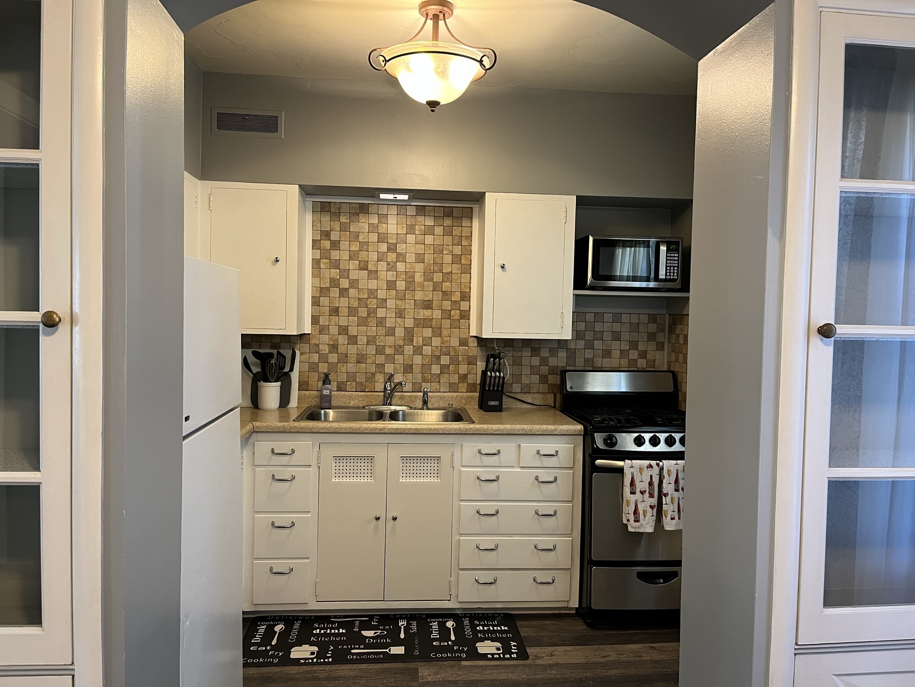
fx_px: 687
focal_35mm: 26
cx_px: 458
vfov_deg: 53.1
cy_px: 344
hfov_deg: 67.3
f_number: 1.6
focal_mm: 5.1
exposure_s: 1/60
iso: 160
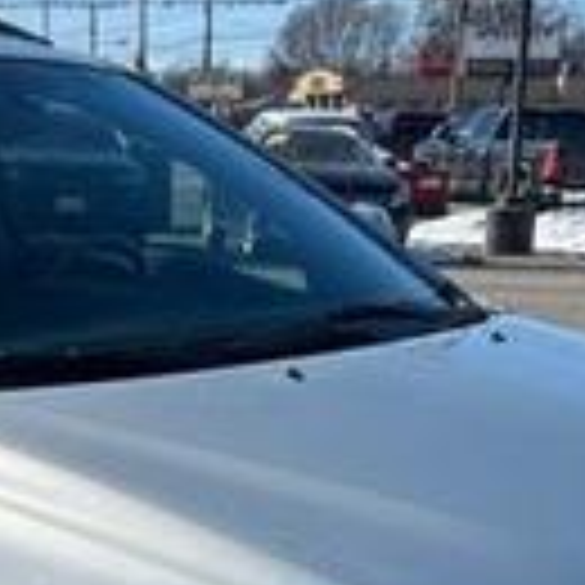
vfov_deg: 19.1
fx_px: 1702
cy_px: 549
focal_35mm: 89
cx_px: 36
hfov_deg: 19.1
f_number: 1.5
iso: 50
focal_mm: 5.7
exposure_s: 1/5076
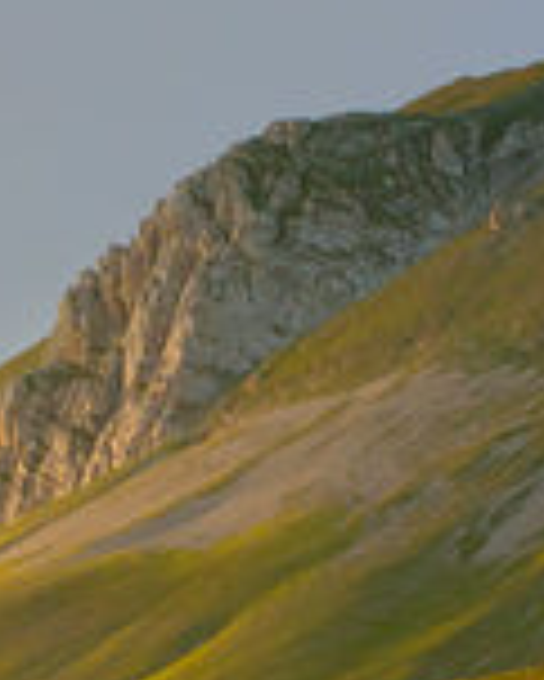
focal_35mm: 446
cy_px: 874
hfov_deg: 3.5
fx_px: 8967
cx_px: -139
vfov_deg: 4.3
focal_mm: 80
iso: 200
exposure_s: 1/60
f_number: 5.6
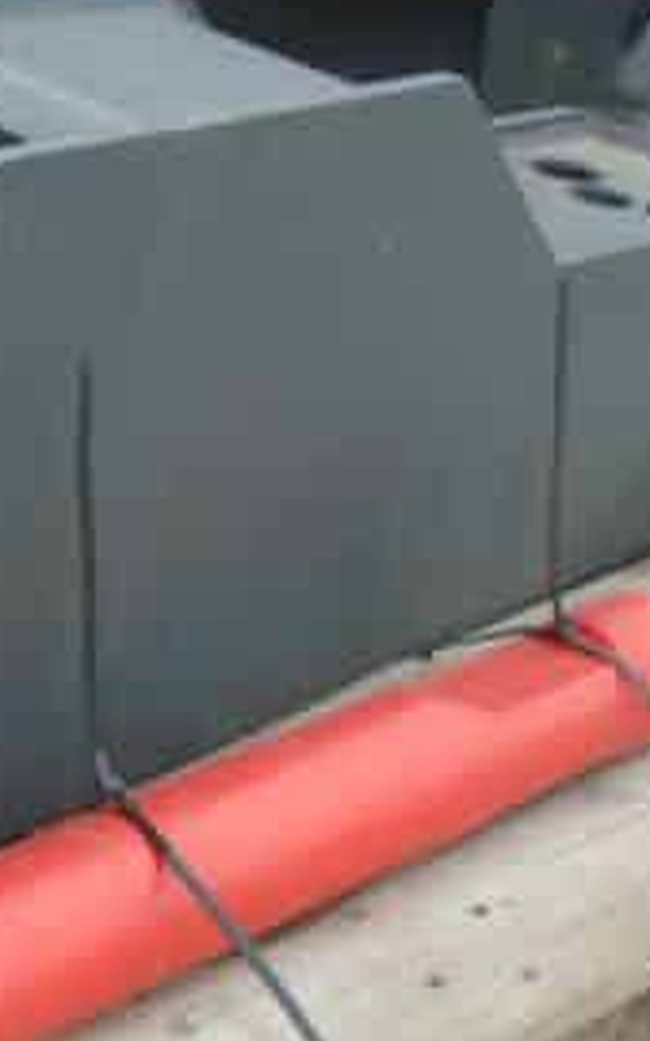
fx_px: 2296
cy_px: 727
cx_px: -149
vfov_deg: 25.3
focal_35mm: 81
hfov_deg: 15.5
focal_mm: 4.6
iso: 200
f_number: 3.2
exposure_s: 1/250
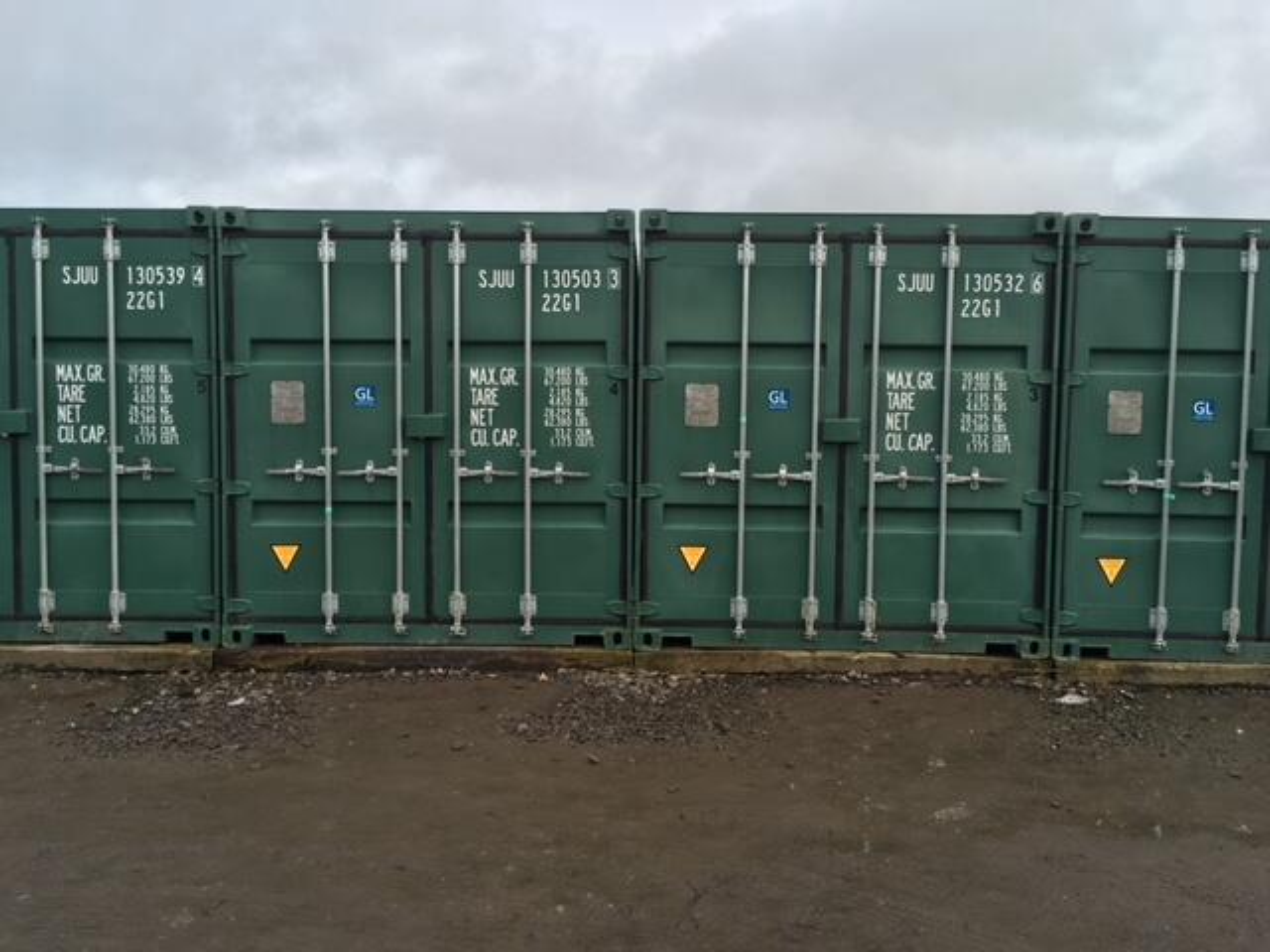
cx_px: 635
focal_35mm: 29
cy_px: 476
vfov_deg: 48.2
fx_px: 1064
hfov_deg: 61.7
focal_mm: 4.15
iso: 25
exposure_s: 1/211
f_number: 2.2
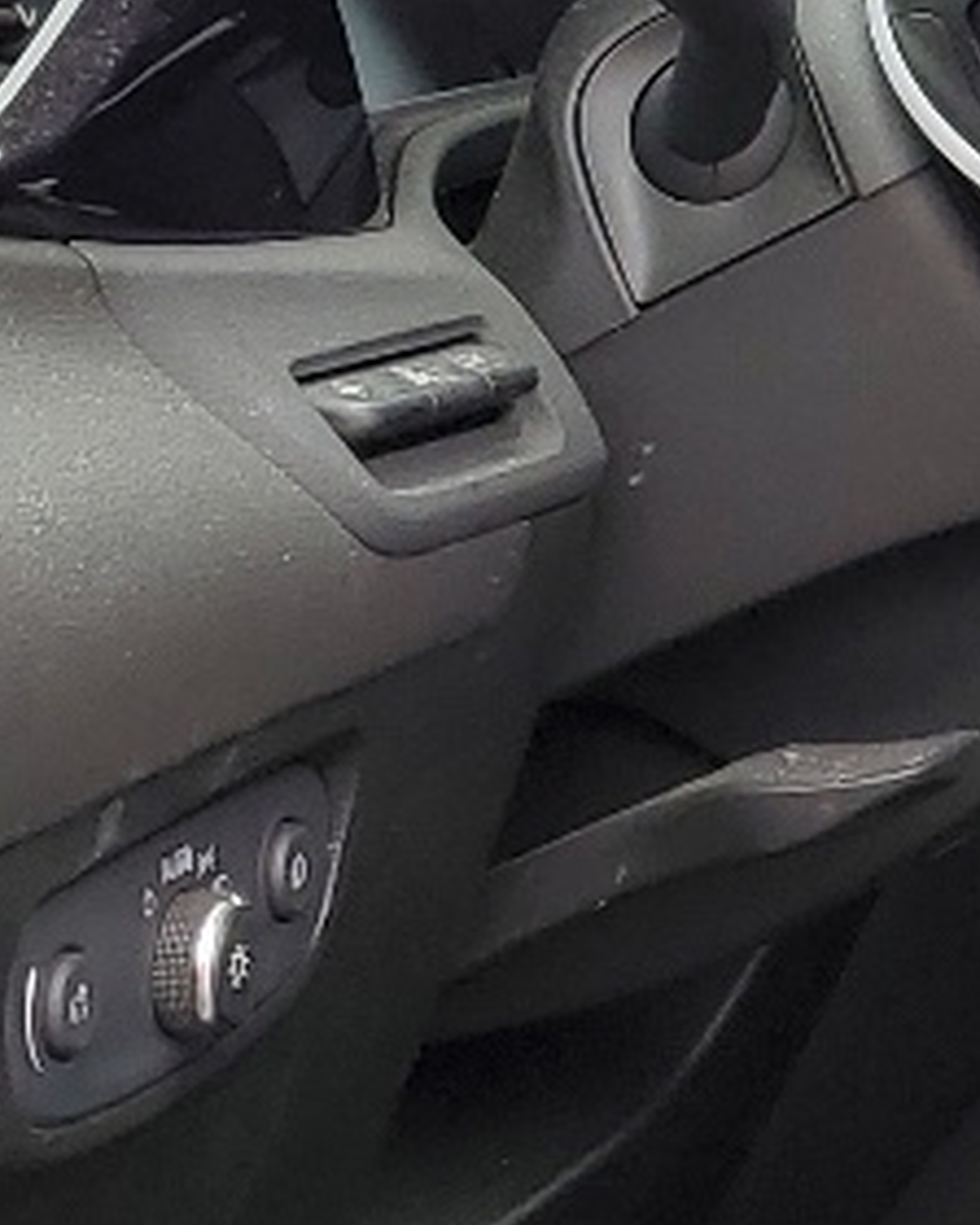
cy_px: 682
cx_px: 2012
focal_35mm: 145
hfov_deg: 9.8
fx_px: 5257
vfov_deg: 13.3
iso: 50
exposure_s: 1/400
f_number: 1.5
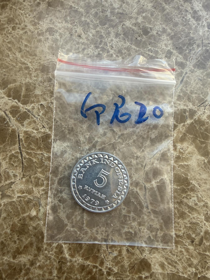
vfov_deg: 71.6
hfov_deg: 56.8
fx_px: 194
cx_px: 105
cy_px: 140
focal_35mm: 24
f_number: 2.2
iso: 64
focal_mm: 2.22
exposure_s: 1/99
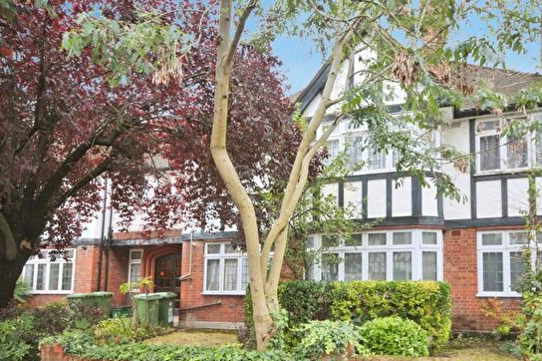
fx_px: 406
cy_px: 200
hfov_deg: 67.3
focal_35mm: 27
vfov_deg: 47.8
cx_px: 295
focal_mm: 14
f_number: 4.8
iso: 200
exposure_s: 1/30
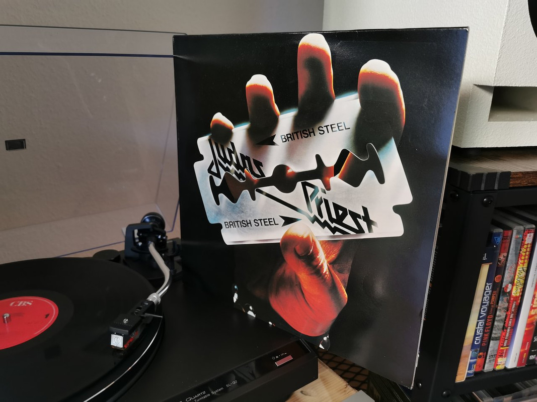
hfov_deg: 65.3
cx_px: 268
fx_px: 419
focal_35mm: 27
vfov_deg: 51.3
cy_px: 201
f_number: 1.6
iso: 200
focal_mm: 5.56
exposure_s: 1/50
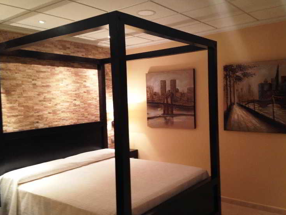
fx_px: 297
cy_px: 113
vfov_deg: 39.7
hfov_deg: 51.3
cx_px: 153
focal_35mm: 36
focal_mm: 4.12
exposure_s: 1/20
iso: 160
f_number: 2.4
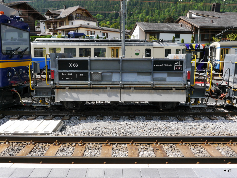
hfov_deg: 56.8
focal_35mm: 32
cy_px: 89
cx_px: 118
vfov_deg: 44.2
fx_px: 219
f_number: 7.1
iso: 160
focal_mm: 16
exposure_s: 1/320
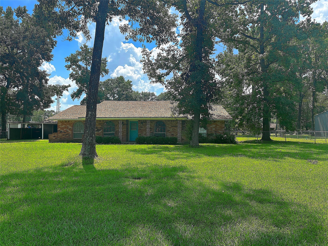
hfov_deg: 71.6
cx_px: 164
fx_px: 227
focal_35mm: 24
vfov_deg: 56.8
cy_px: 123
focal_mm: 6.86
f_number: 1.78
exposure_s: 1/2469
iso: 80
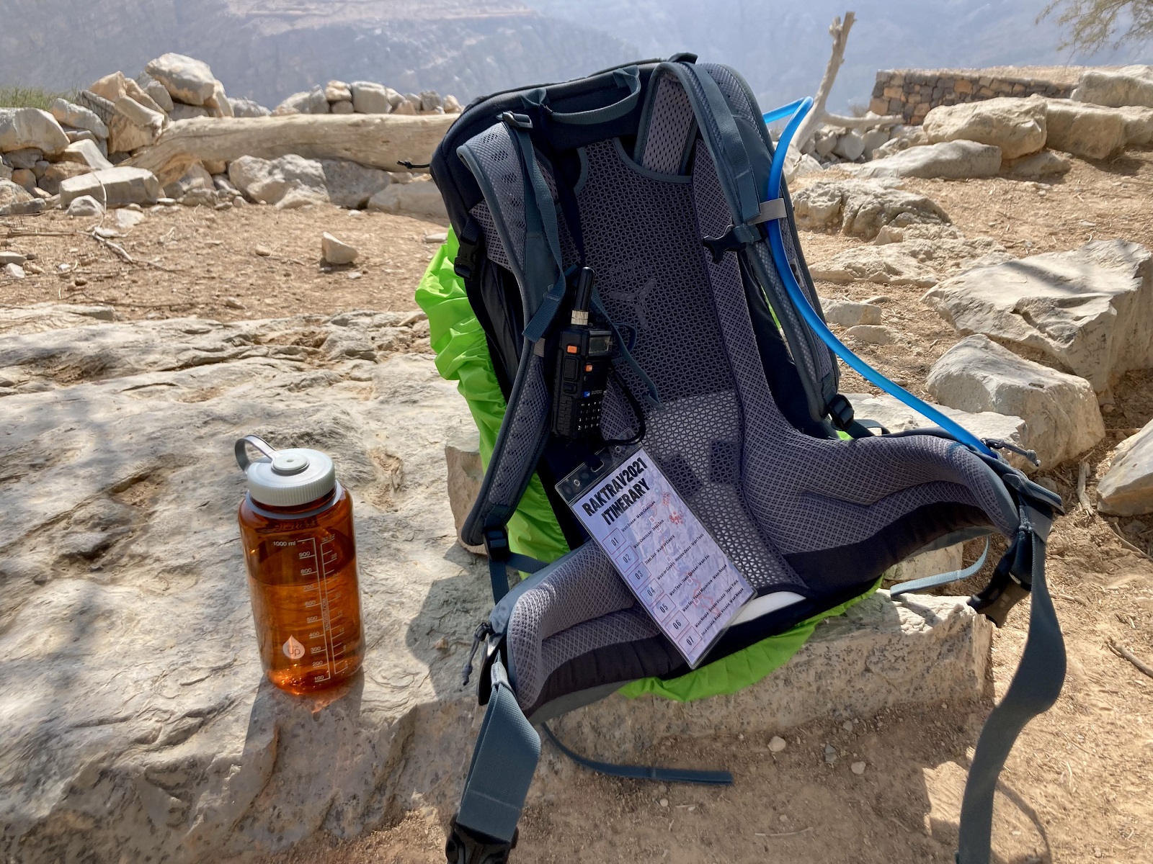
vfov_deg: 49.7
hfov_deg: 63.4
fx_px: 933
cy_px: 432
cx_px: 576
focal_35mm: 28
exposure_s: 1/1230
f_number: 1.8
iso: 20
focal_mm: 3.99
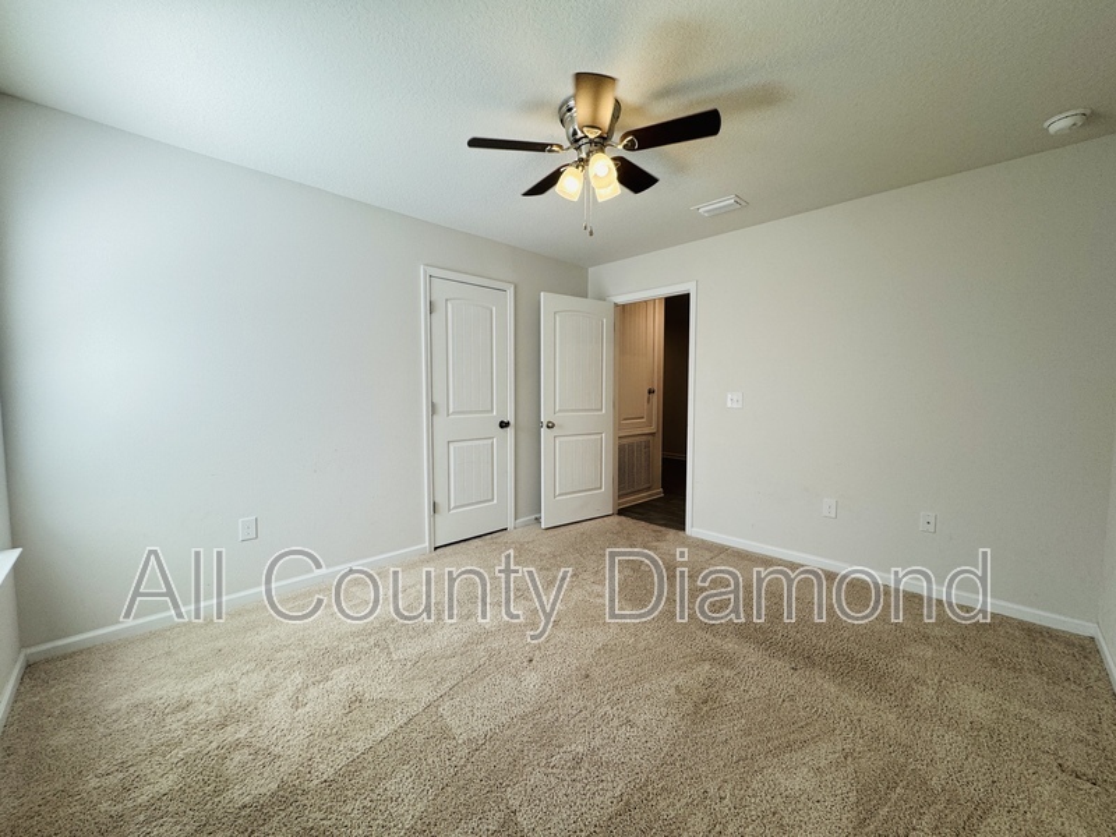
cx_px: 558
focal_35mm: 14
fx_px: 451
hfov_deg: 102.1
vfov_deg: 85.7
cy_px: 418
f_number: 2.2
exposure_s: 1/120
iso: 64
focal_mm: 2.22
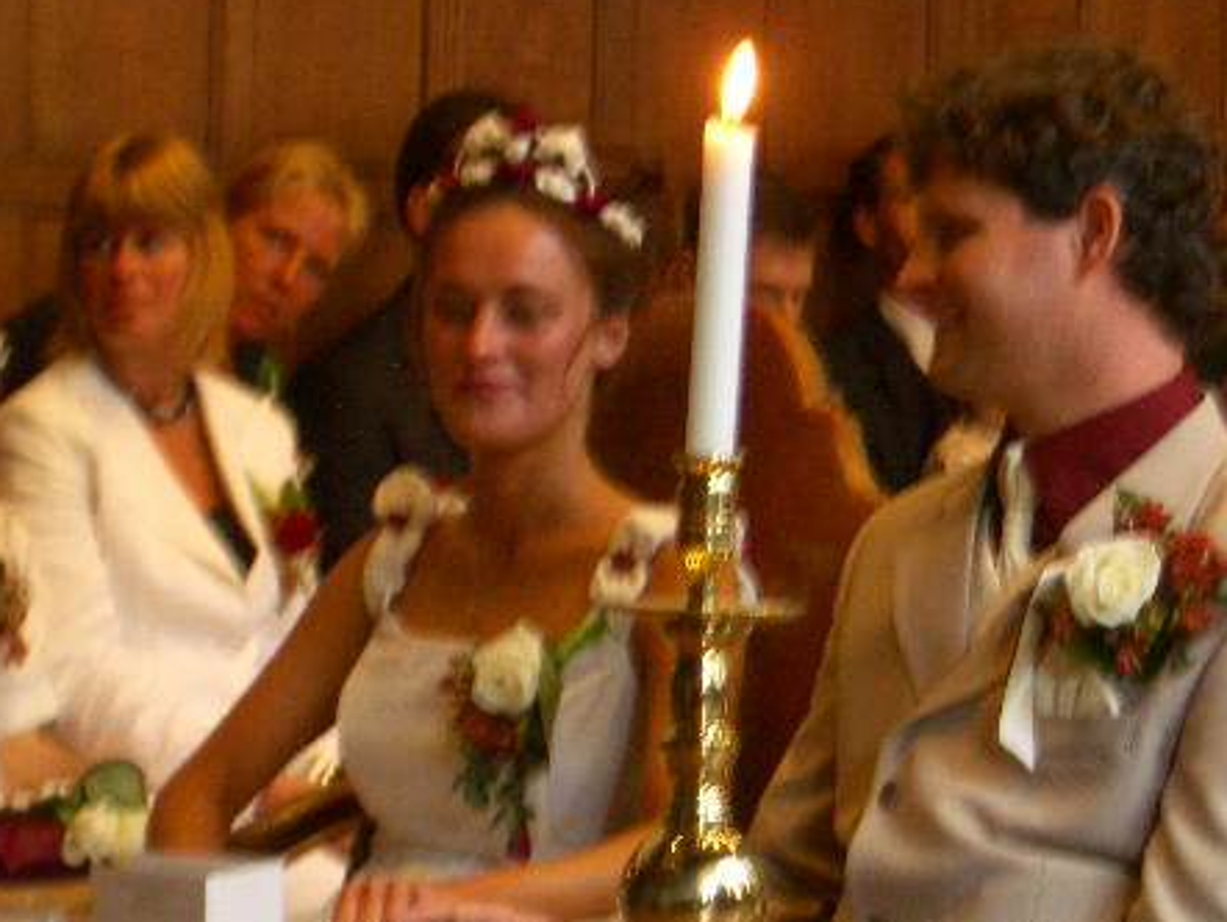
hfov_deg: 13.0
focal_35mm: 152
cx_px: 874
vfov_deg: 9.8
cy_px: 364
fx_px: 5391
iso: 100
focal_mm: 17.4
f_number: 4.8
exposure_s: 1/8
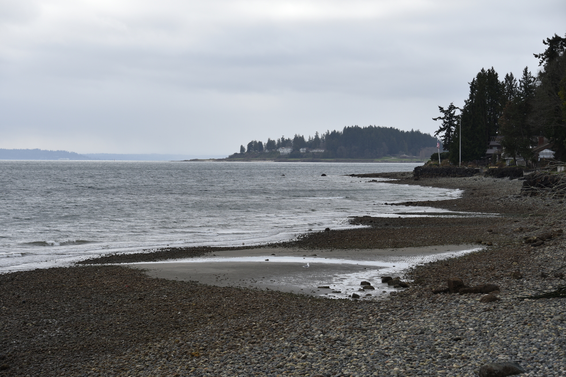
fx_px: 1541
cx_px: 283
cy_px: 188
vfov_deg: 14.0
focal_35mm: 98
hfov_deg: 20.8
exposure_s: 1/200
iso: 100
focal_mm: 98
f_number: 7.1
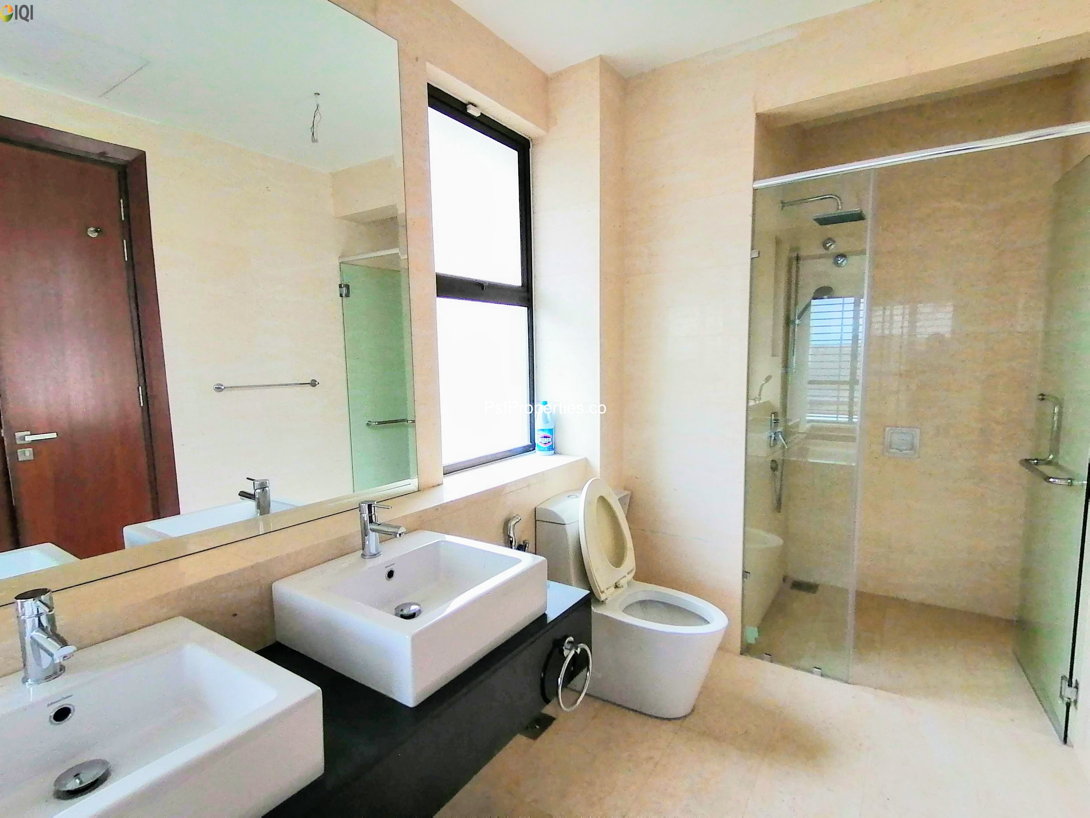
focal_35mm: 17
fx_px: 535
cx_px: 545
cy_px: 409
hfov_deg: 91.0
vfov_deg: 74.7
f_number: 2.4
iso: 64
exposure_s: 1/50
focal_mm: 1.78
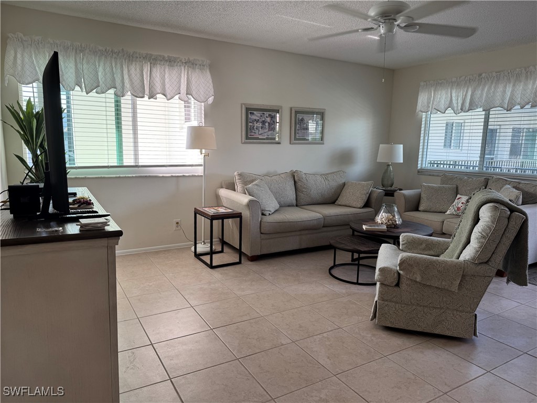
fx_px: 372
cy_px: 202
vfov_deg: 56.8
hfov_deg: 71.6
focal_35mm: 24
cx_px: 268
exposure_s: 1/121
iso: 80
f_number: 1.78
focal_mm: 6.76
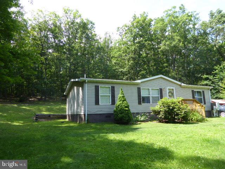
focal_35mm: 24
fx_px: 156
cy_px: 84
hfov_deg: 71.6
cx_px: 112
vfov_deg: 56.8
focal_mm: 4.3
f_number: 4
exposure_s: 1/125
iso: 100
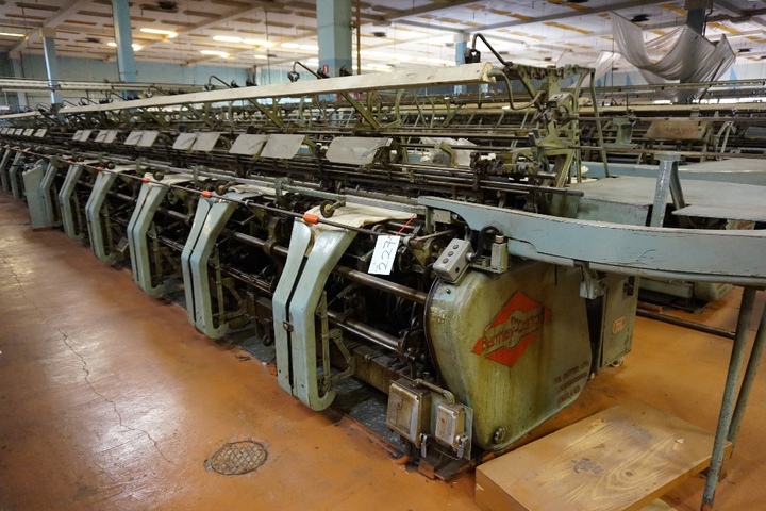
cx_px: 383
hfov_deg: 73.7
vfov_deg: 53.1
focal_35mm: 24
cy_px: 256
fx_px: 511
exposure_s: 1/25
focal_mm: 16
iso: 3200
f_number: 3.5
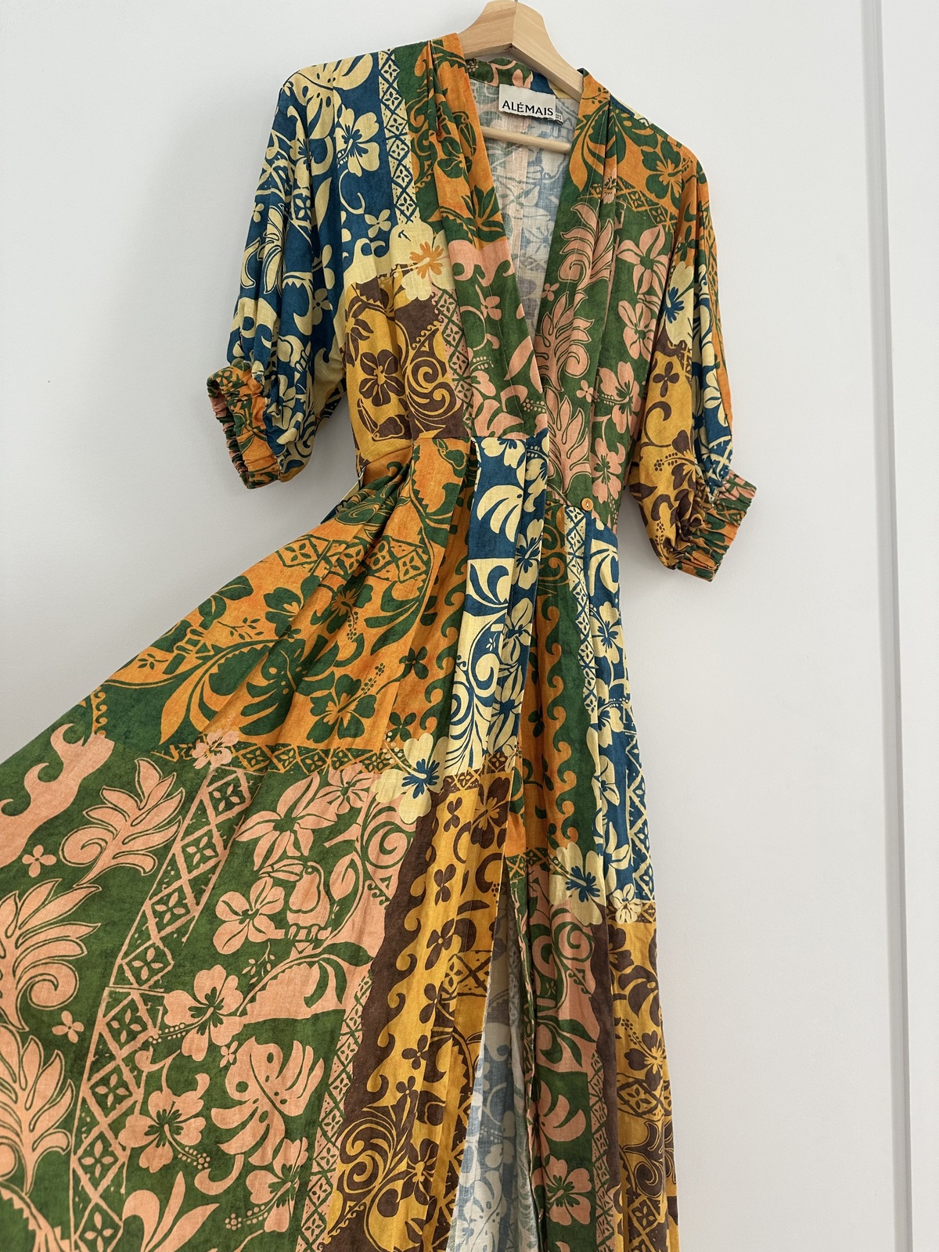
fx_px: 868
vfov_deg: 71.6
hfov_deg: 56.8
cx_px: 470
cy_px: 626
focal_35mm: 24
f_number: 1.78
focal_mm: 6.86
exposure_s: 1/121
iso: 125
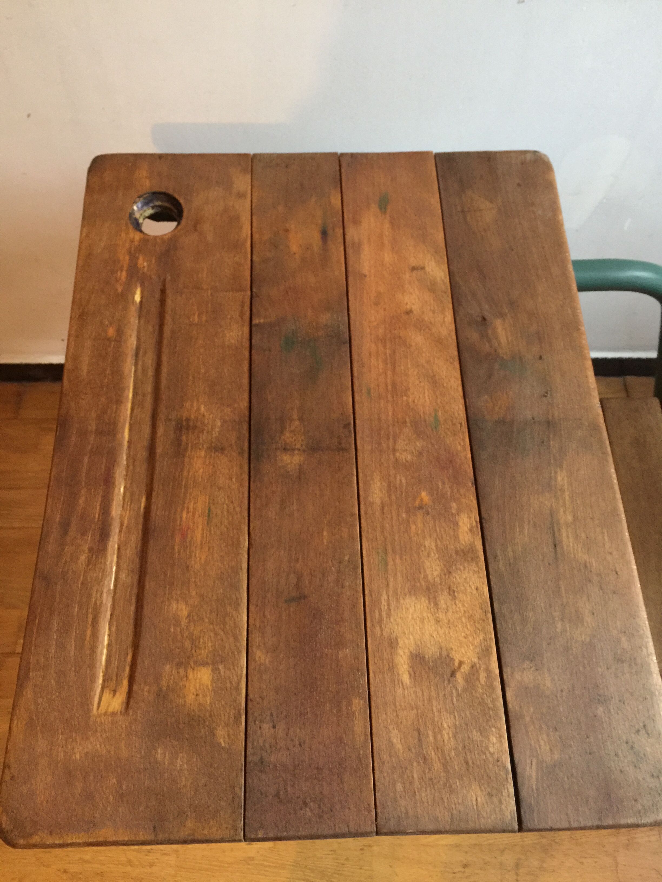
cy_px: 441
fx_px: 739
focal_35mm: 29
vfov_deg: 61.7
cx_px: 331
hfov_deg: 48.2
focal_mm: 4.15
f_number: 2.2
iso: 100
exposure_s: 1/10
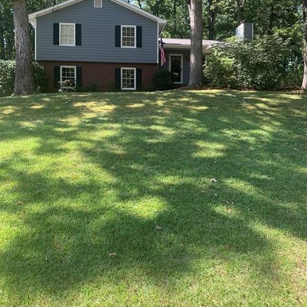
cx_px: 152
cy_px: 128
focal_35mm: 31
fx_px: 311
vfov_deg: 52.3
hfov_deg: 52.5
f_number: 1.8
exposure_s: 1/222
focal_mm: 4.25
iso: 25
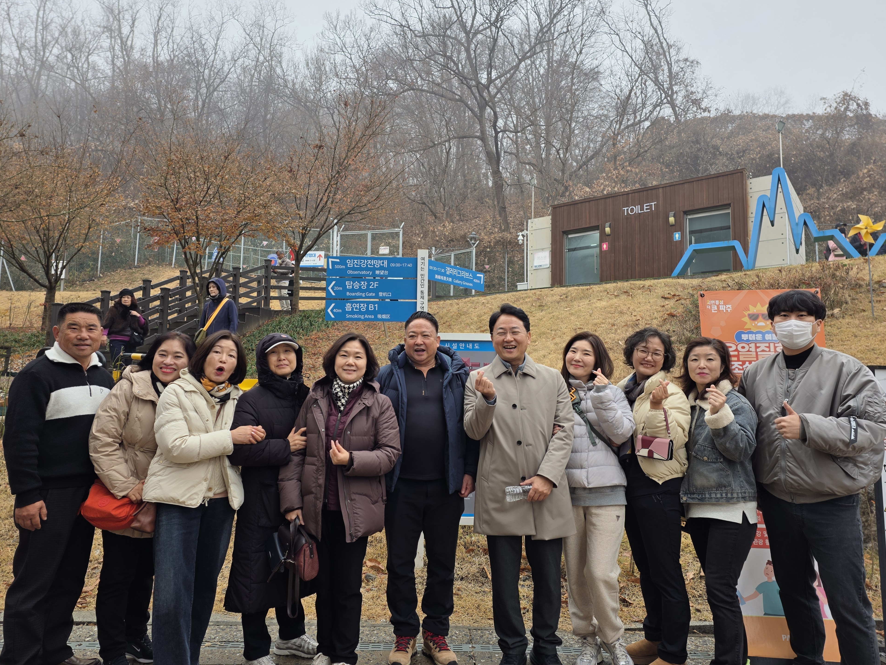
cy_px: 322
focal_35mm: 24
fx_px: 614
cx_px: 430
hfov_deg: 71.6
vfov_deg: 56.8
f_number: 1.7
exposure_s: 1/129
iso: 12
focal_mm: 6.25
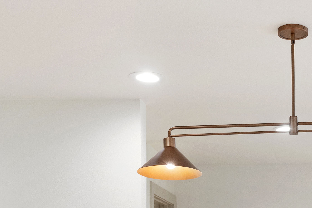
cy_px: 296
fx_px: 624
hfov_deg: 26.9
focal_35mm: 72
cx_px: 294
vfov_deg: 17.4
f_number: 9
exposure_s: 1/6
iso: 400
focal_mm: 24
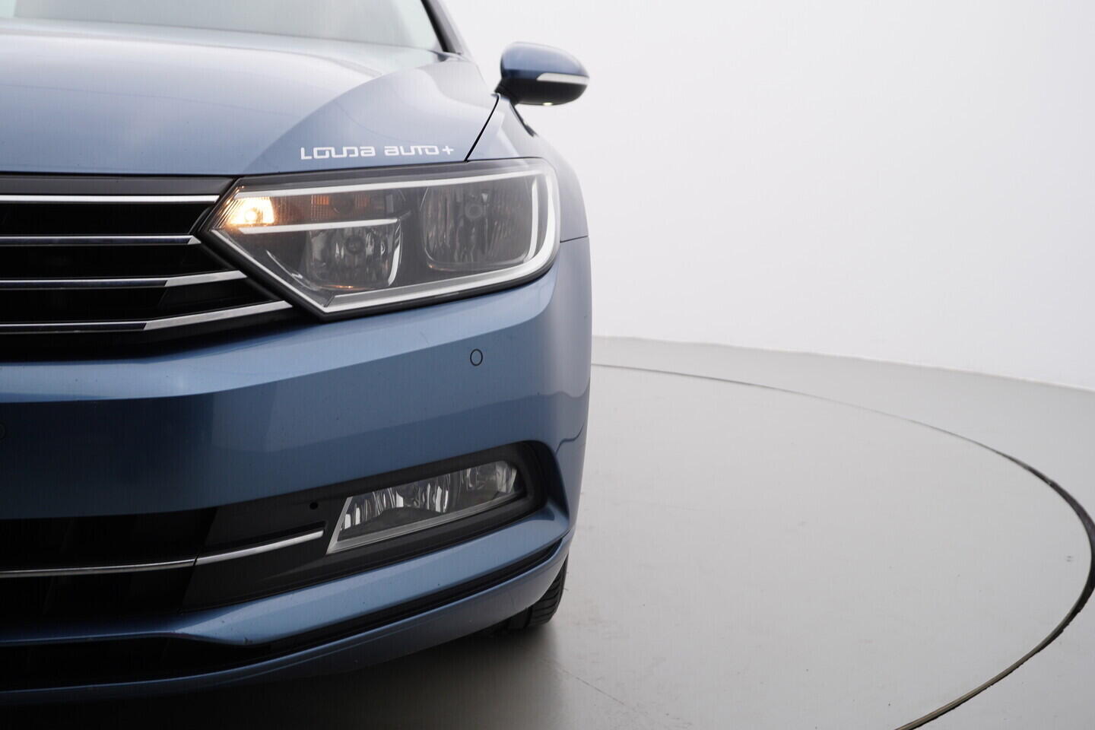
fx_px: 1095
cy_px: 365
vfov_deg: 36.9
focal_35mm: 36
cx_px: 548
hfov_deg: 53.1
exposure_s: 1/80
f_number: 4
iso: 125
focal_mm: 24
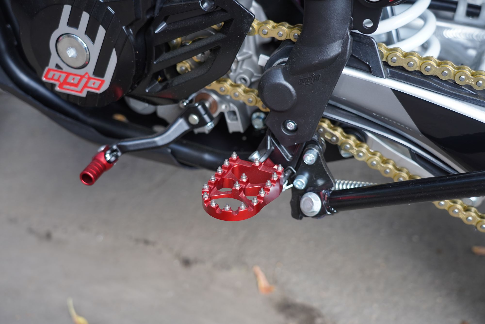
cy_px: 162
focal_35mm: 52
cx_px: 242
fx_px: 700
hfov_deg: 38.2
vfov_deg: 26.0
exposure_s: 1/160
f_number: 4
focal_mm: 52
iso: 400
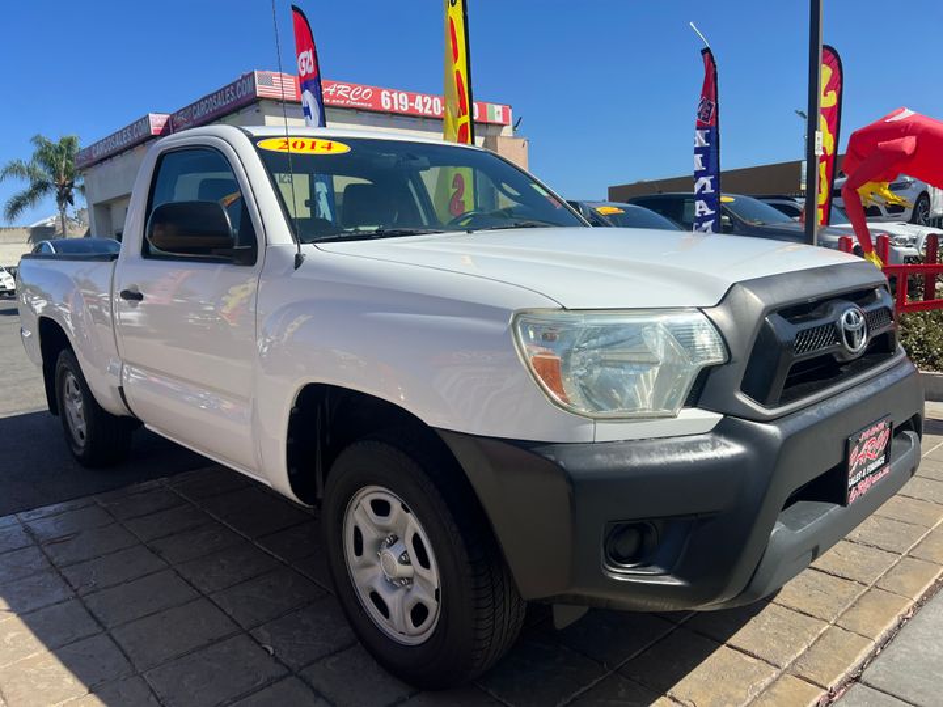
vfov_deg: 53.1
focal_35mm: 26
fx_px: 708
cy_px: 354
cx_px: 472
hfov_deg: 67.3
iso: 50
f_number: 1.5
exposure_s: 1/4444
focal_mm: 5.7
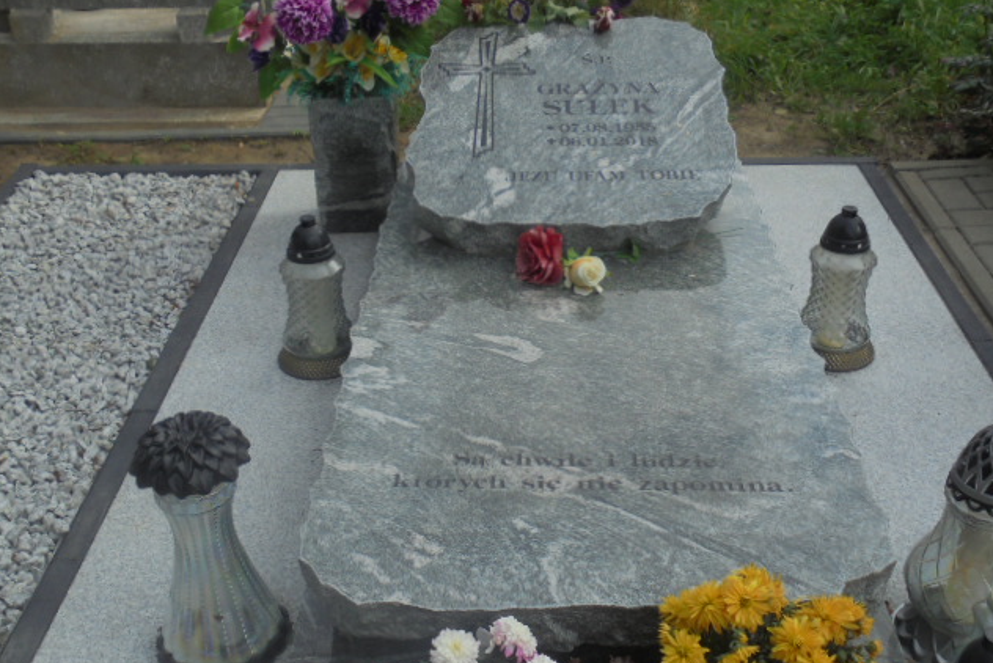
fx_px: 1104
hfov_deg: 48.4
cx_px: 496
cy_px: 333
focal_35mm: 40
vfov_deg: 33.4
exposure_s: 1/500
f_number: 4.2
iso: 100
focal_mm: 6.9
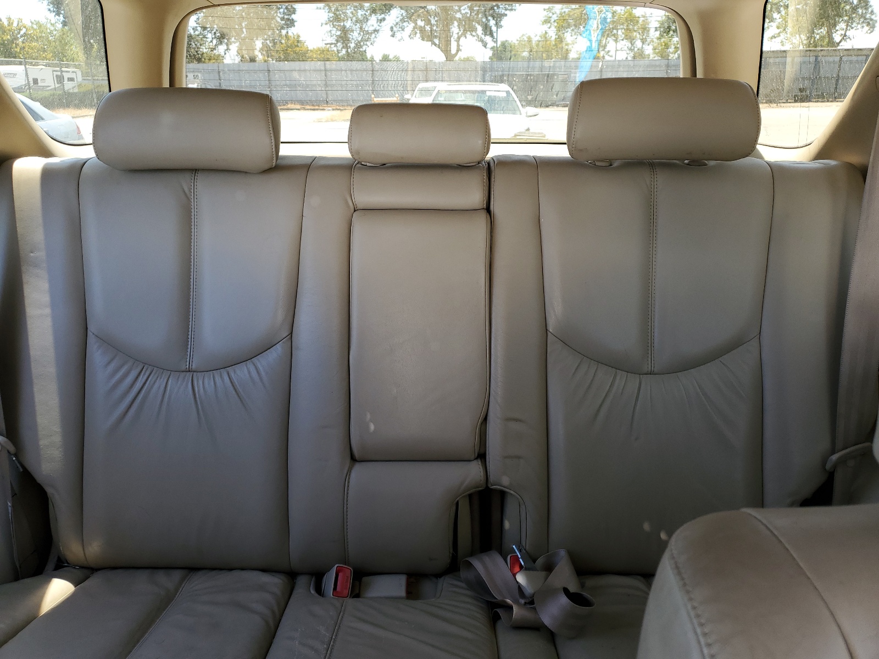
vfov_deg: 53.1
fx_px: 660
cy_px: 330
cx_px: 440
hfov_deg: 67.3
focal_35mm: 26
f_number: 1.5
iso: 50
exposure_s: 1/303
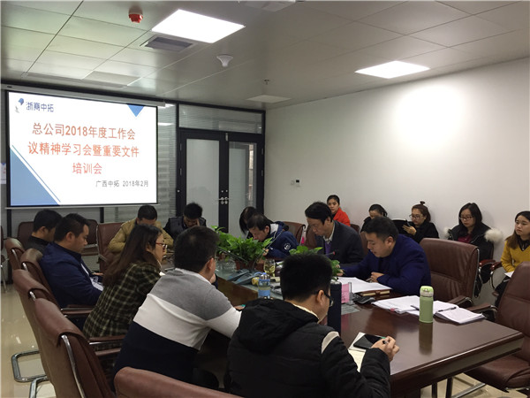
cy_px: 199
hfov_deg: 61.7
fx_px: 444
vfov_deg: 48.2
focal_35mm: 29
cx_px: 265
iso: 125
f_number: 2.2
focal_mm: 4.15
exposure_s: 1/33
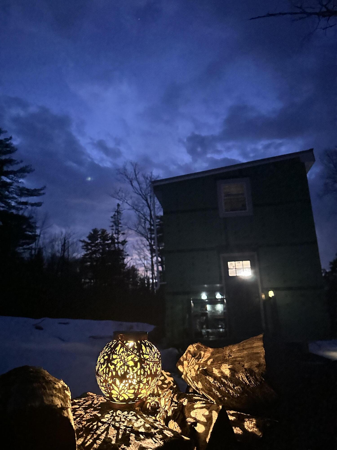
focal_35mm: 24
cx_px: 168
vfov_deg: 71.6
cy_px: 225
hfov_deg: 56.8
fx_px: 312
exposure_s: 1/15
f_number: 1.78
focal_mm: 6.86
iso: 10000
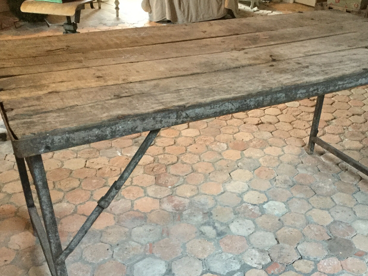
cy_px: 176
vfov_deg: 34.9
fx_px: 436
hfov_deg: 45.4
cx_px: 231
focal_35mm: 41
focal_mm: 3.3
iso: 200
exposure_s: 1/20
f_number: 2.4
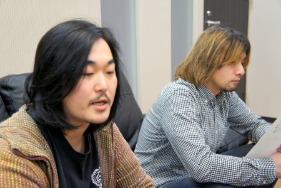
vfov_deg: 26.5
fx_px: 398
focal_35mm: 51
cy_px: 94
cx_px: 140
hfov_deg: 38.9
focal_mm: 34
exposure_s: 1/60
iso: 500
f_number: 4.5
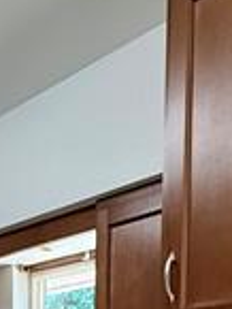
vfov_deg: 21.1
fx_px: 660
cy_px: 497
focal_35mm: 74
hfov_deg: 19.7
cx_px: 181
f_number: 2.2
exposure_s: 1/120
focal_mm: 2.22
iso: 200
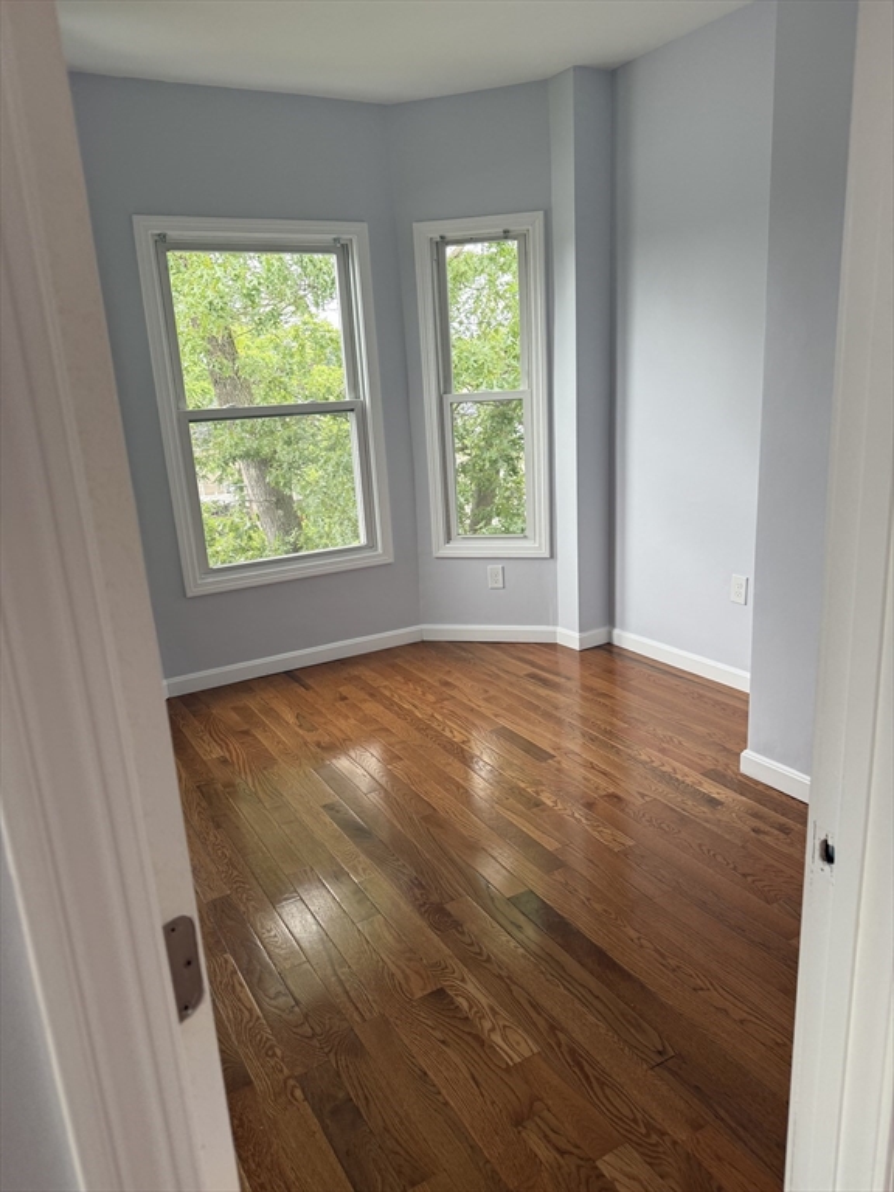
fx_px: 826
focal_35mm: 24
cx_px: 447
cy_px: 596
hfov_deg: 56.8
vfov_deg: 71.6
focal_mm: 6.76
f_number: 1.78
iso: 125
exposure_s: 1/121
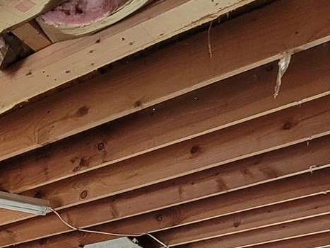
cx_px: 62
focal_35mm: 57
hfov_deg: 32.8
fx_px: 543
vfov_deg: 18.6
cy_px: 470
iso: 320
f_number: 2.2
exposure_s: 1/40
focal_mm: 2.2
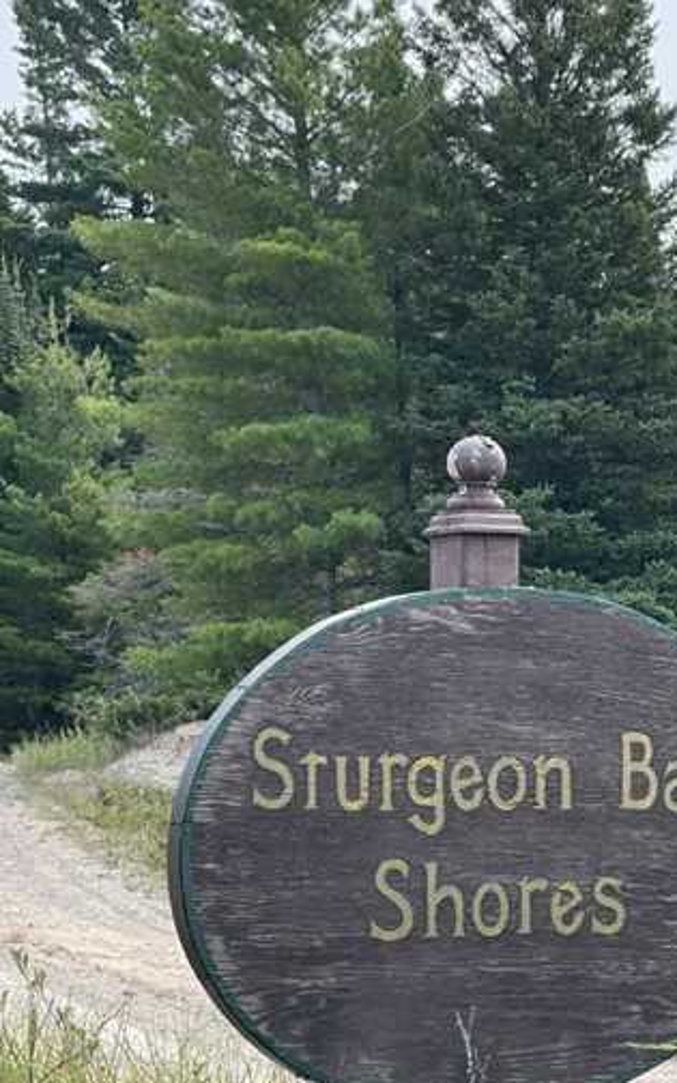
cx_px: 499
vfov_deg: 19.7
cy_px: 823
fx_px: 3100
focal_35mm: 105
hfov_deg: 12.4
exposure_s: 1/489
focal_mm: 6
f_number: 2
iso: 25
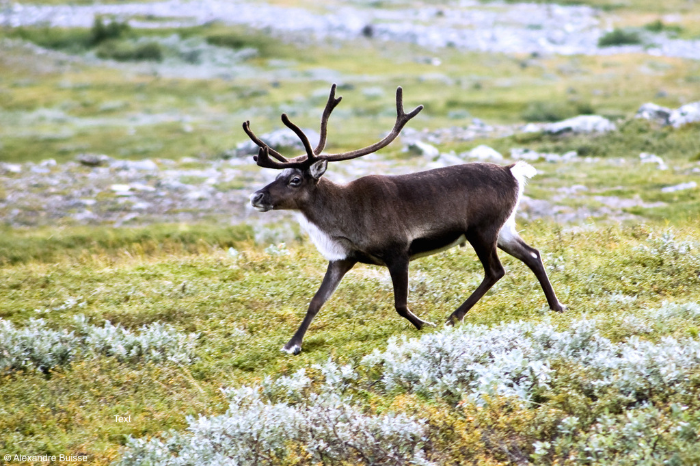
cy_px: 233
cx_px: 350
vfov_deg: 3.1
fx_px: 8743
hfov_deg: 4.6
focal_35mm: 450
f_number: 5.6
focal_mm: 300
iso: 200
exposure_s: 1/200
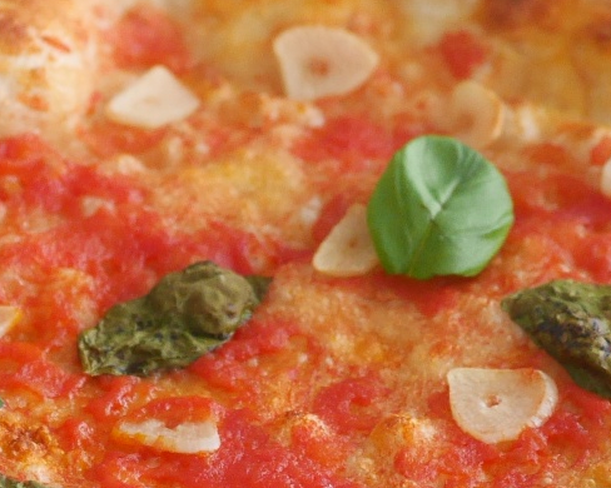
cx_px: 309
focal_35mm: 461
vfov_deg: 3.4
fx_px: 8333
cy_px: 315
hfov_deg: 4.2
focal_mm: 60
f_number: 2.8
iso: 1000
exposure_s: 1/125
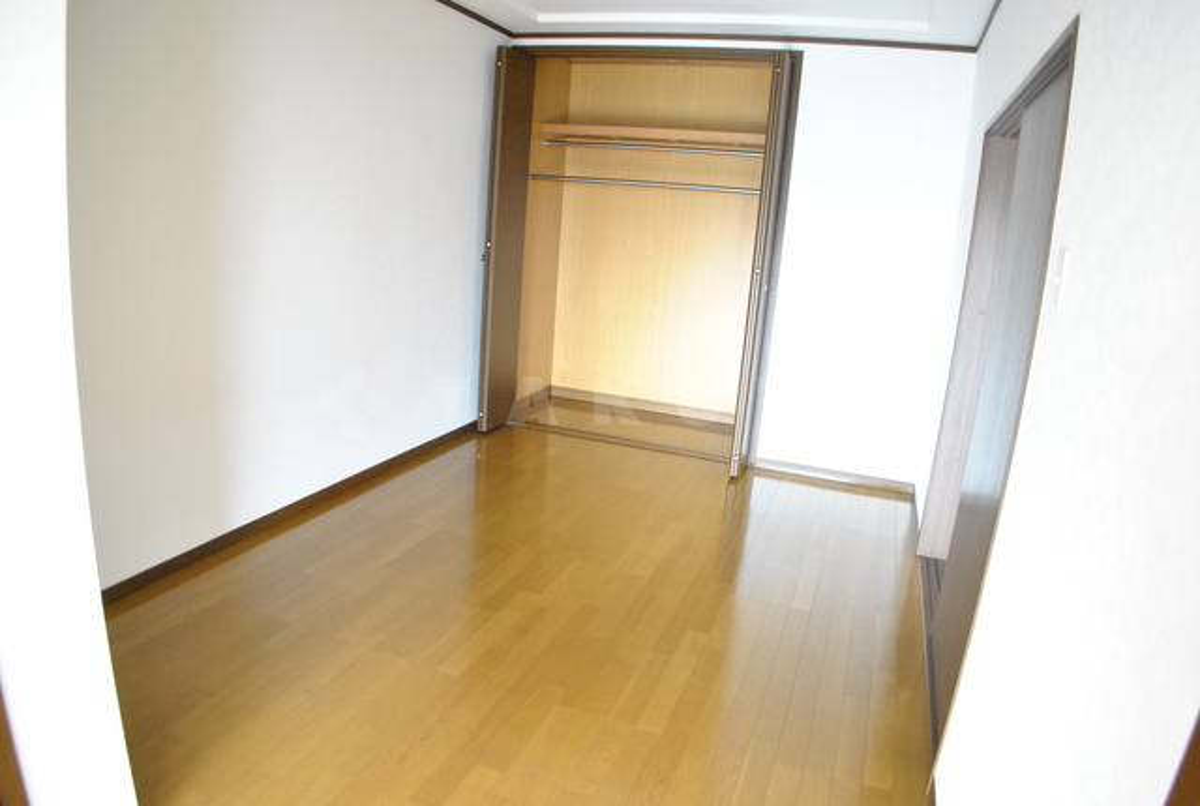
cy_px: 403
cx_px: 600
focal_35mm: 27
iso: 1600
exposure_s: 1/60
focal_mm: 18
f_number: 4
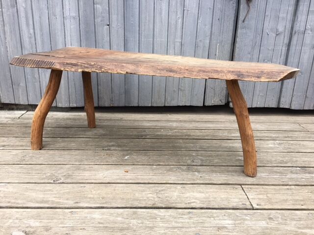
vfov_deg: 48.2
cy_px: 118
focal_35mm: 29
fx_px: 263
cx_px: 157
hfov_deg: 61.7
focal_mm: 4.15
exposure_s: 1/100
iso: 40
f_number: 2.2
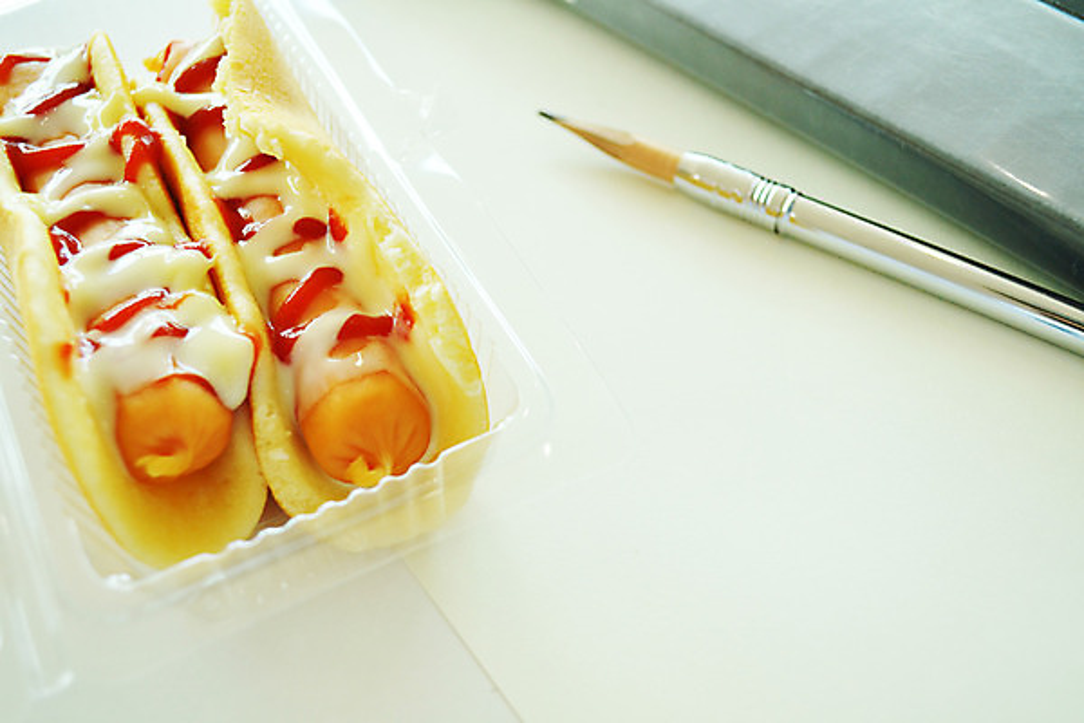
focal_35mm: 42
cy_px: 362
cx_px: 542
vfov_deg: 31.9
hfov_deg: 46.4
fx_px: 1265
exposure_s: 1/100
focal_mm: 28
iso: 200
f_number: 4.5
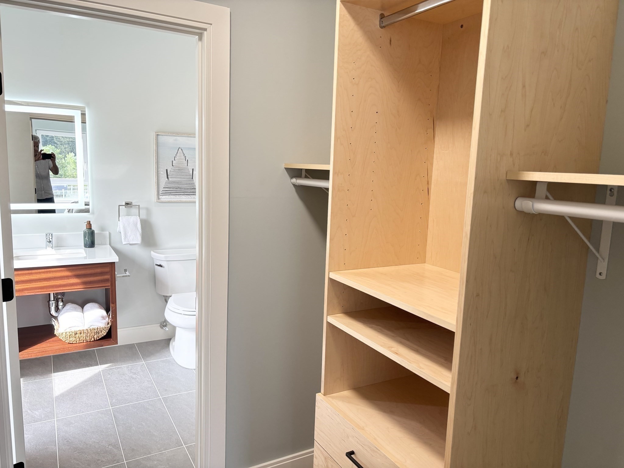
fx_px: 469
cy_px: 234
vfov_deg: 53.1
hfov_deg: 67.3
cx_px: 312
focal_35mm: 26
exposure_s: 1/120
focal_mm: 5.96
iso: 64
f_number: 1.6
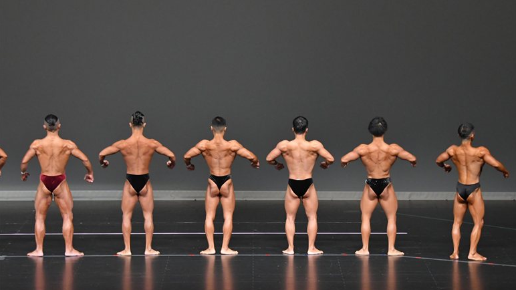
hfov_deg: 13.0
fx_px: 2257
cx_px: 258
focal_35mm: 165
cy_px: 150
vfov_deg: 7.4
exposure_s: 1/400
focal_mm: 105
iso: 4000
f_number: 5.6
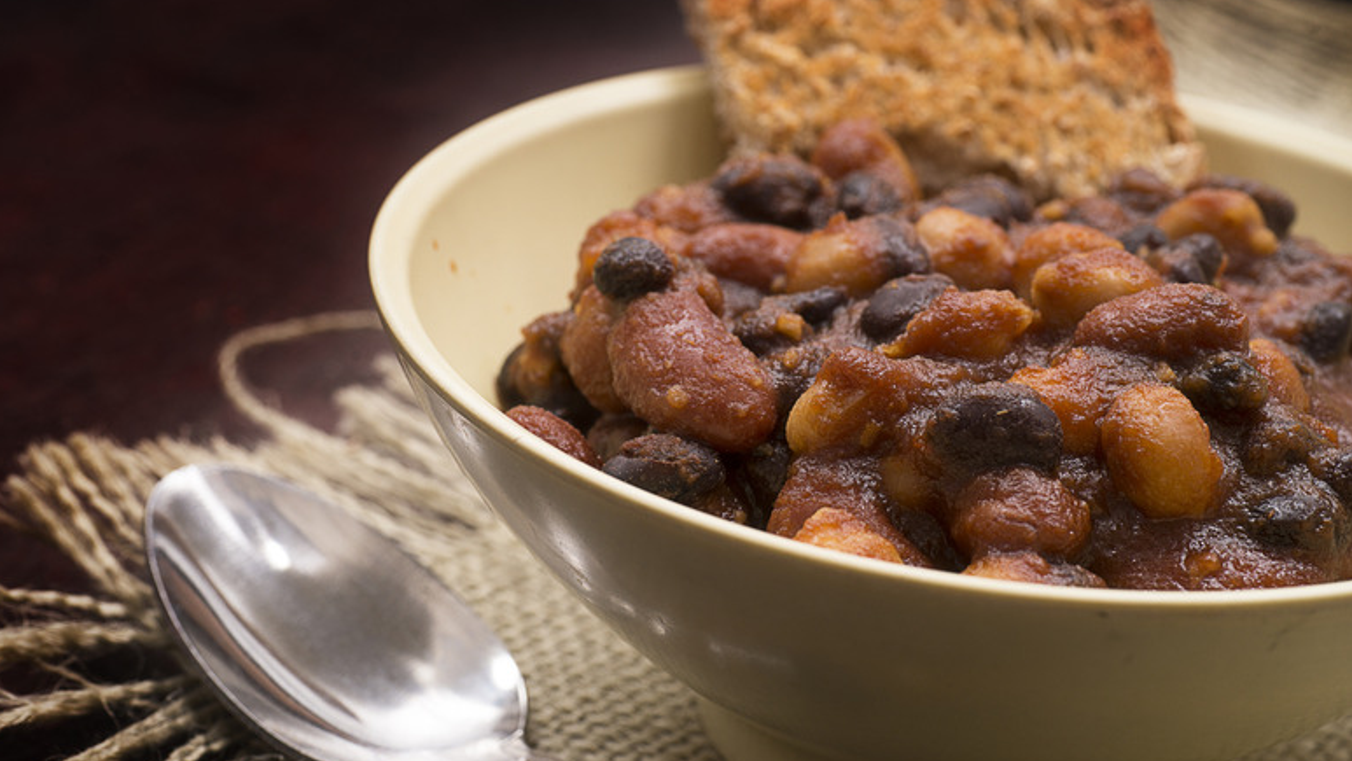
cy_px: 415
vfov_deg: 16.3
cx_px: 672
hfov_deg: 28.6
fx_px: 2653
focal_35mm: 74
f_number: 11
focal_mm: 70
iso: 100
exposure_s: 1/60
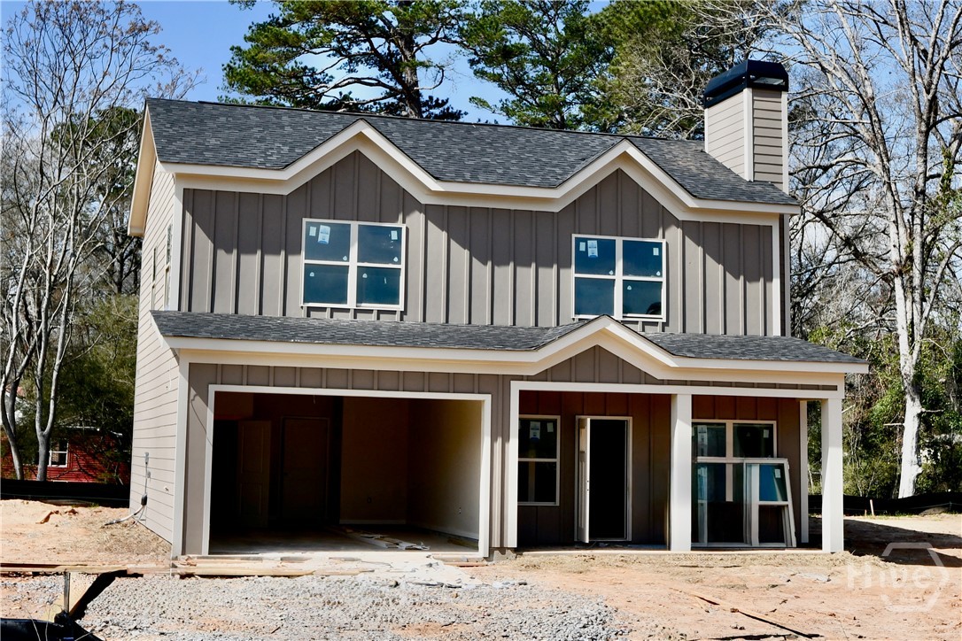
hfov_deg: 53.1
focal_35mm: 36
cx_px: 481
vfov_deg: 36.9
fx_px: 962
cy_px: 320
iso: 100
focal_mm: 24
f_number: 8
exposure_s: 1/250
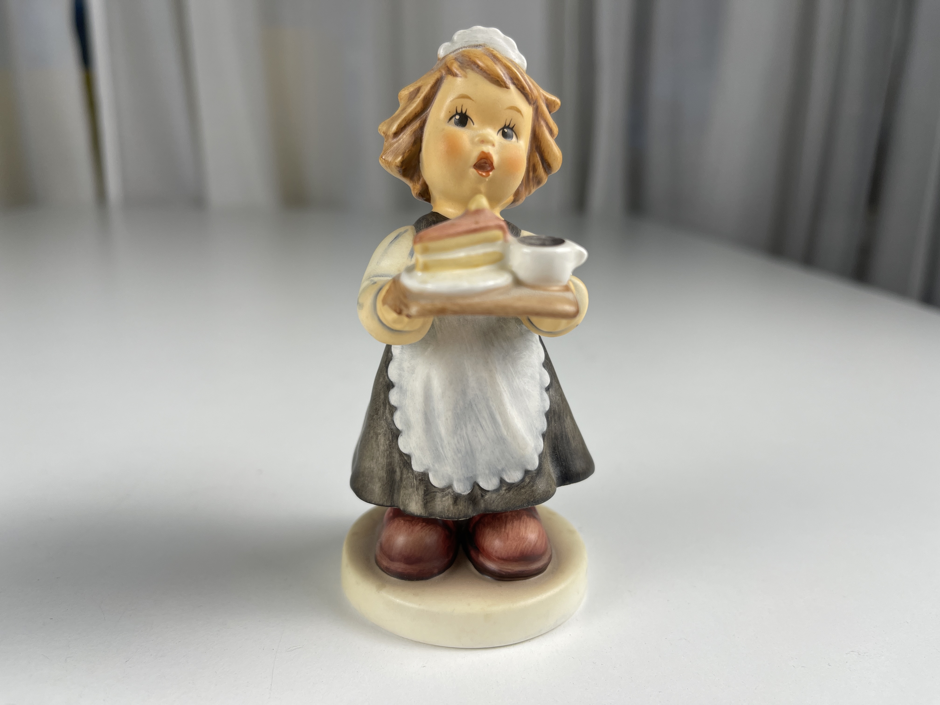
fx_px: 679
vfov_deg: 54.9
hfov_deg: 69.4
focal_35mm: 25
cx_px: 470
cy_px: 352
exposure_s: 1/164
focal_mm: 5.1
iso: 32
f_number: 1.6
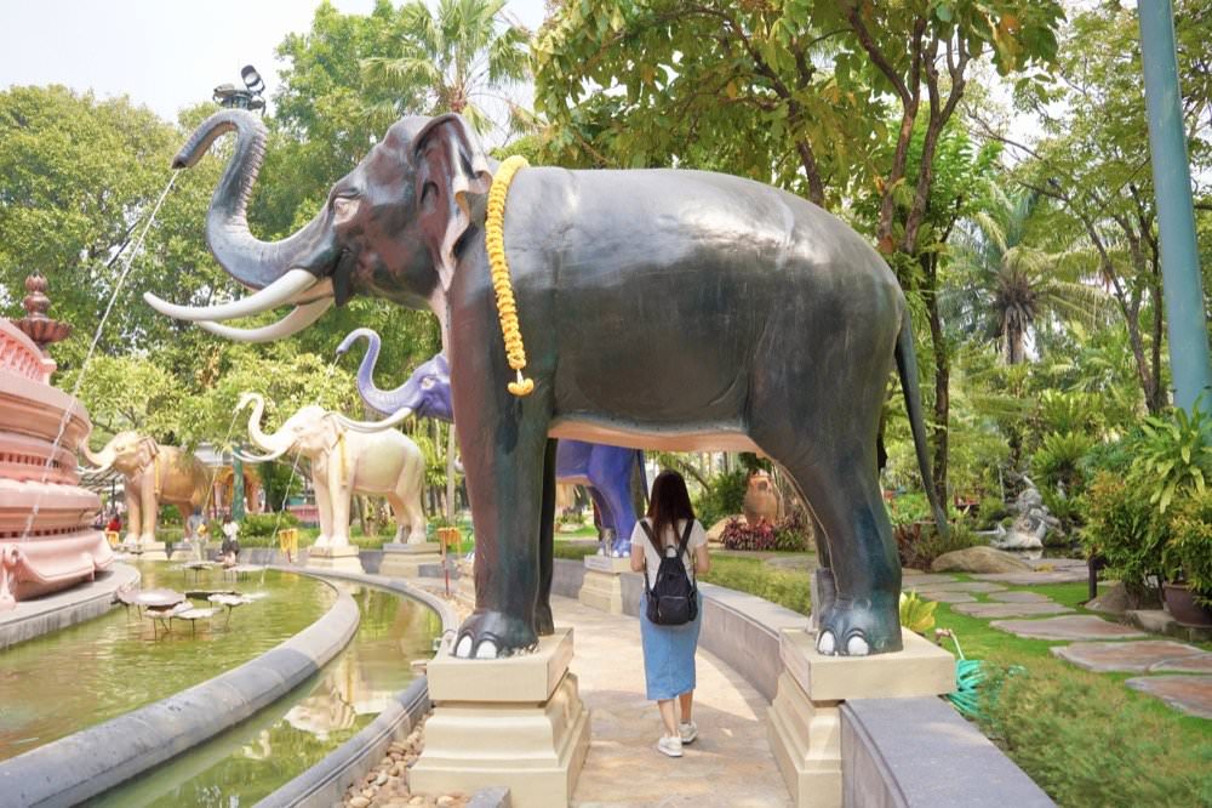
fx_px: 1000
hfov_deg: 62.5
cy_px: 404
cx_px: 606
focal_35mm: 30
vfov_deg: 44.0
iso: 100
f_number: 5.6
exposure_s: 1/160
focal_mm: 29.7
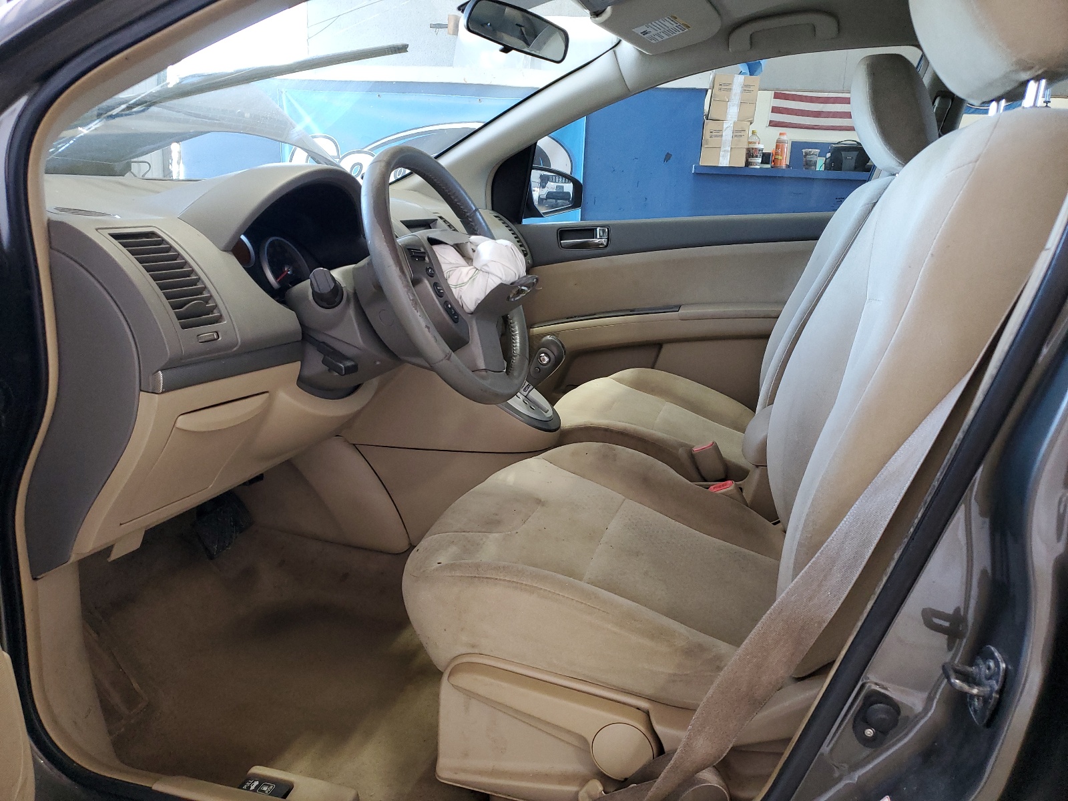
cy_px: 400
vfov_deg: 53.1
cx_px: 534
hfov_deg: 67.3
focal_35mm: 26
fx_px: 802
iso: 153
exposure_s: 1/60.2
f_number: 1.5
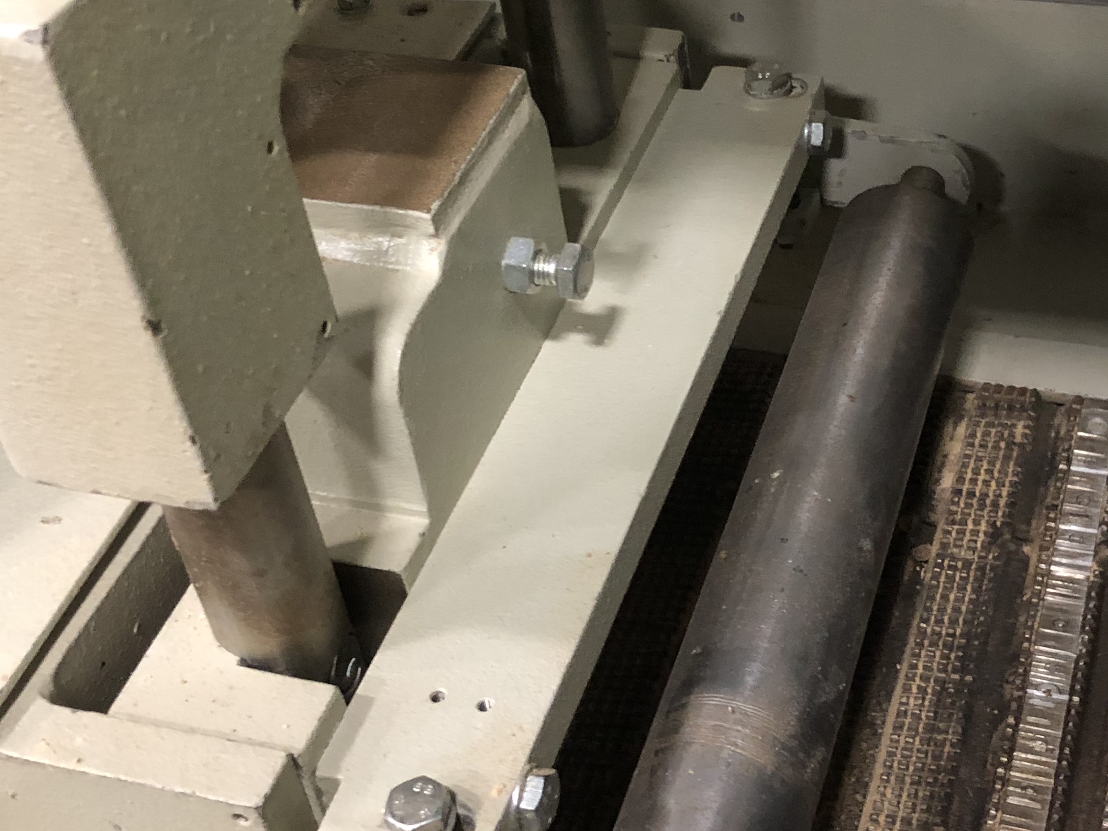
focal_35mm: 56
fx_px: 1792
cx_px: 754
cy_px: 313
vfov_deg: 26.0
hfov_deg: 34.0
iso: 100
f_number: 1.8
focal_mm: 4
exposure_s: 1/6
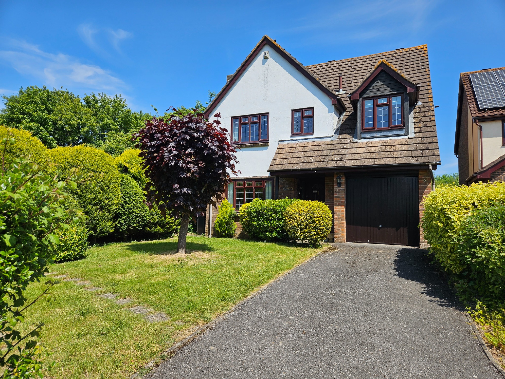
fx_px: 336
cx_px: 252
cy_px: 190
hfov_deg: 73.9
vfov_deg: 58.9
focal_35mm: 23
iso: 25
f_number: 1.8
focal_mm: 5.4
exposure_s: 1/1936
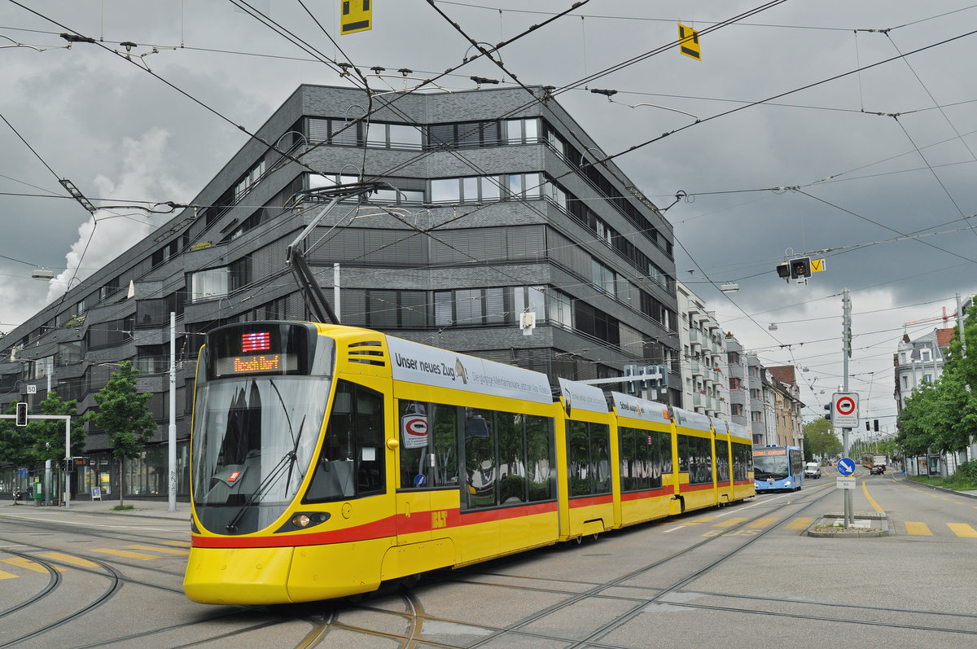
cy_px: 324
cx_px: 488
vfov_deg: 34.1
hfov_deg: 49.6
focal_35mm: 39
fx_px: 1057
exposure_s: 1/640
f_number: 6.3
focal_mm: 26
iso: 250
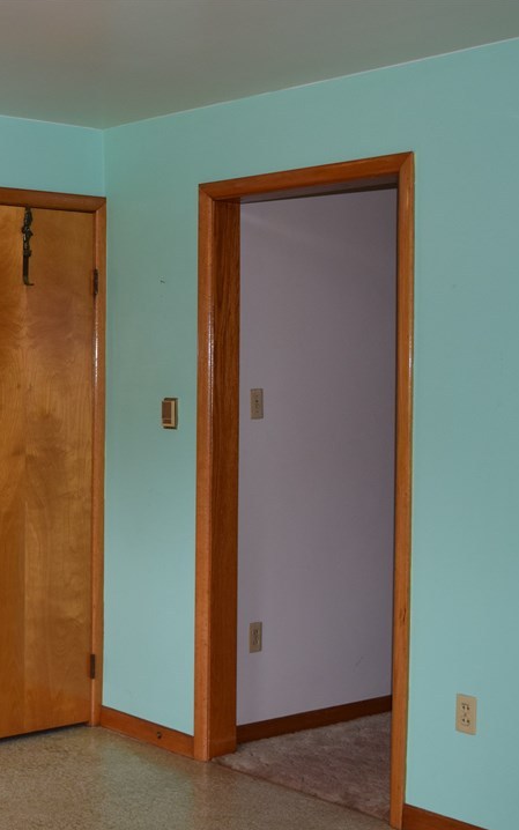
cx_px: -10
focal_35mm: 58
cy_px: 416
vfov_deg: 35.2
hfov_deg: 21.6
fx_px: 1307
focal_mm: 25
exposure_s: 1/100
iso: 800
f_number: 5
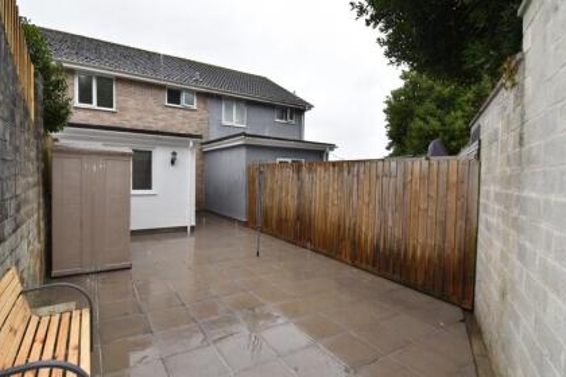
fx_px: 267
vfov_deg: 70.4
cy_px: 192
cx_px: 259
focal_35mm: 17
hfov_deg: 93.1
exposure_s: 1/50
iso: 100
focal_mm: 10
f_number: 9
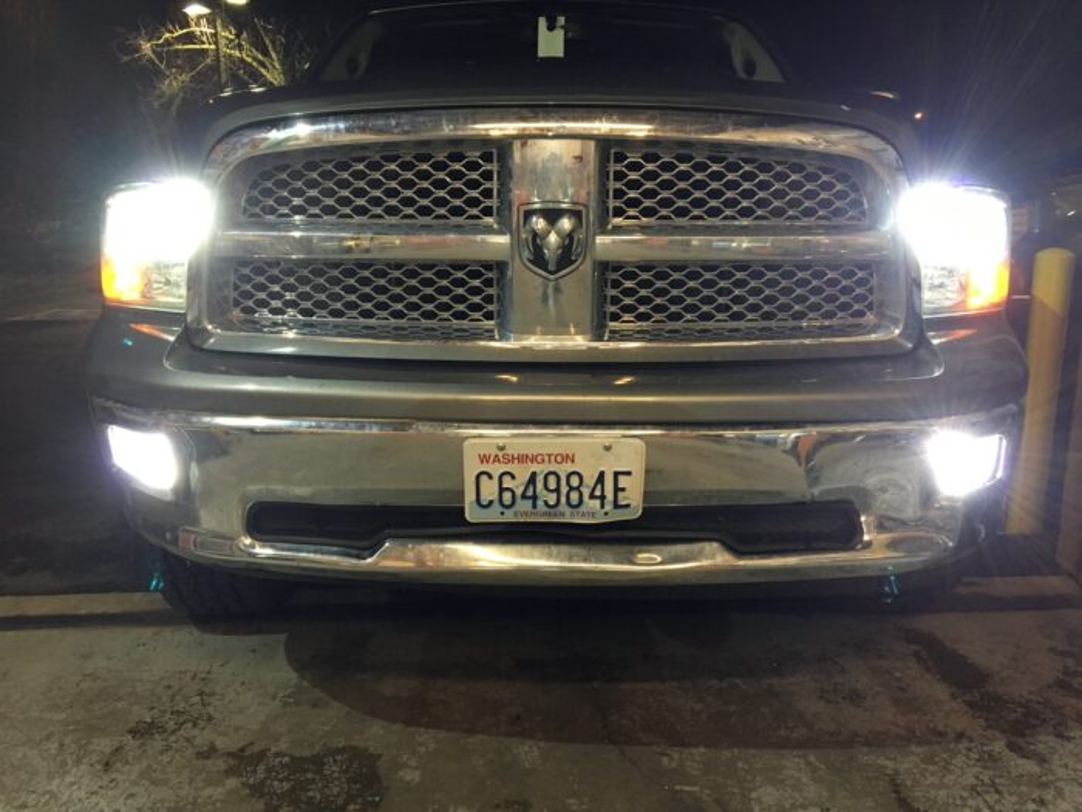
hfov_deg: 61.7
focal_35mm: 29
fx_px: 906
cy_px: 406
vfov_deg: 48.2
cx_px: 541
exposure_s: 1/30
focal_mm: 4.15
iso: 160
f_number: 2.2
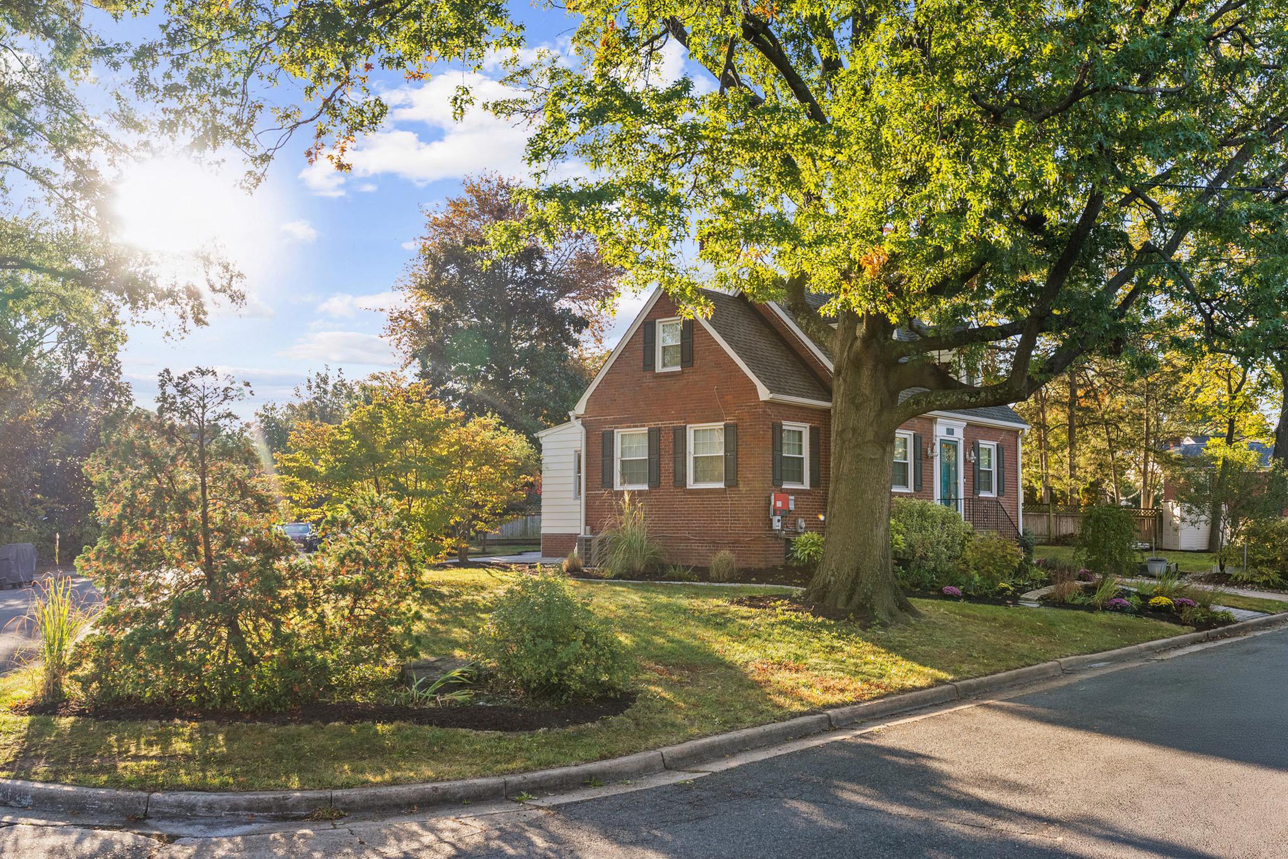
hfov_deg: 57.2
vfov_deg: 40.0
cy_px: 430
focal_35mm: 33
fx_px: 1181
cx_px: 644
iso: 200
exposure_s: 1/125
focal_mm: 33
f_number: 5.6
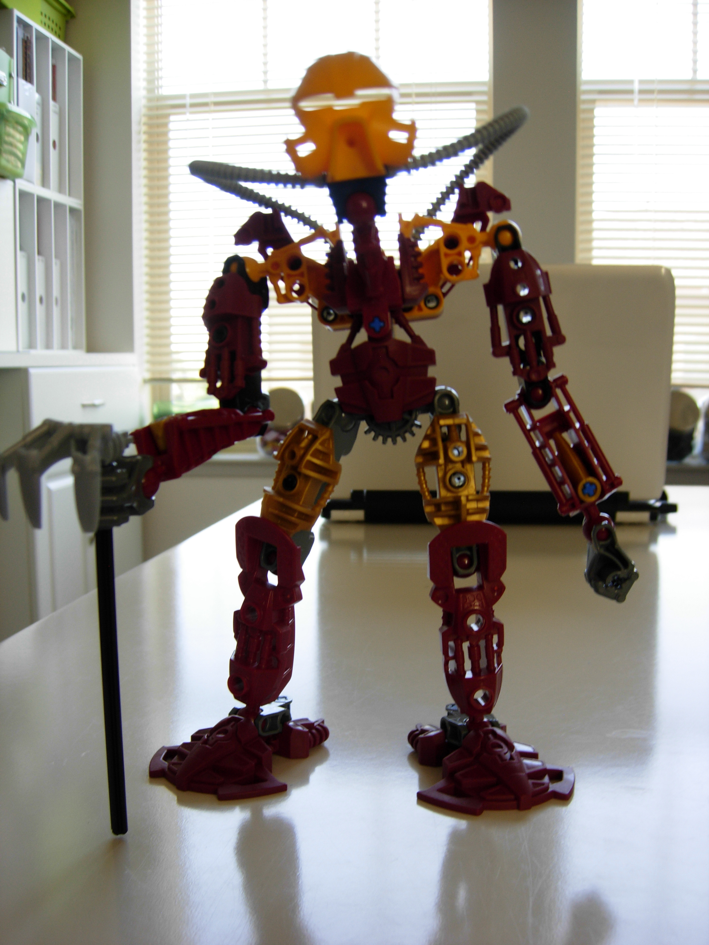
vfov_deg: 51.4
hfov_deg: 39.7
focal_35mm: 36
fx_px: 983
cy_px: 472
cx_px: 354
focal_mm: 7.5
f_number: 3
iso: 50
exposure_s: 1/20.1
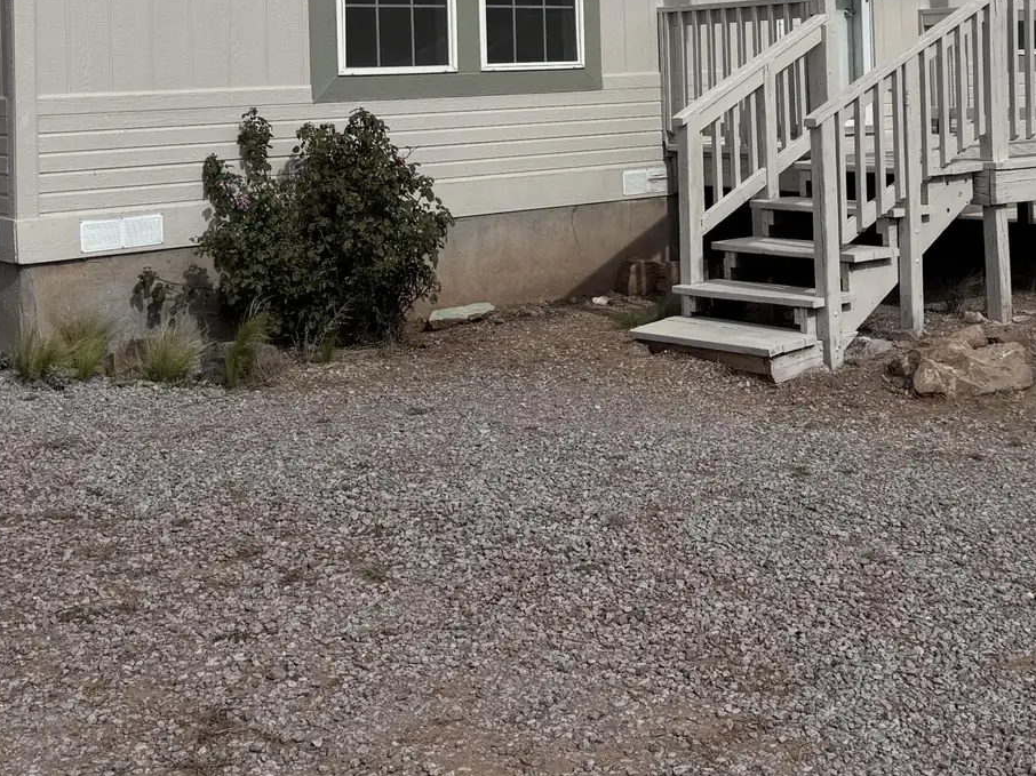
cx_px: 655
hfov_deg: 36.0
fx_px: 1586
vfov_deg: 26.4
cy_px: 46
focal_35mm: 53
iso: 80
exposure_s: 1/9009
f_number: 1.78
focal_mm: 6.76
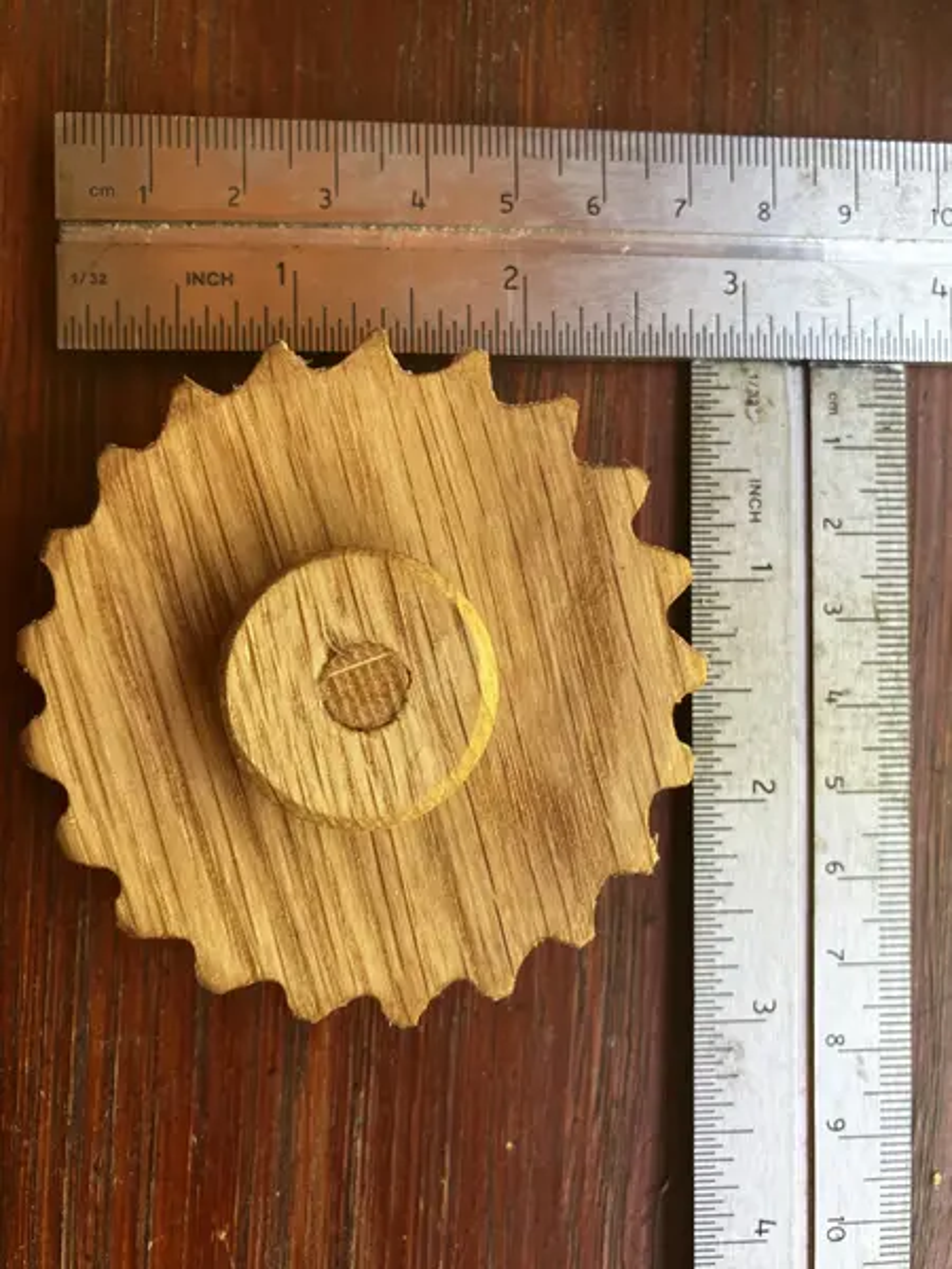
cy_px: 634
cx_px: 476
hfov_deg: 49.7
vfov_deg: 63.4
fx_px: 1027
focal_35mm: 28
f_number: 1.8
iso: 50
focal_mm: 3.99
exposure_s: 1/121
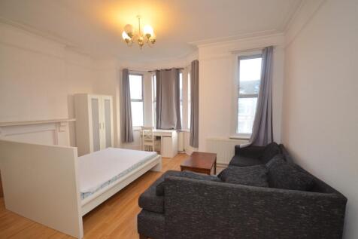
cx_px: 179
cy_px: 120
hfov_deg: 100.4
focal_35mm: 15
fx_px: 149
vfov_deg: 77.3
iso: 720
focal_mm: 10
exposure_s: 1/60
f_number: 4
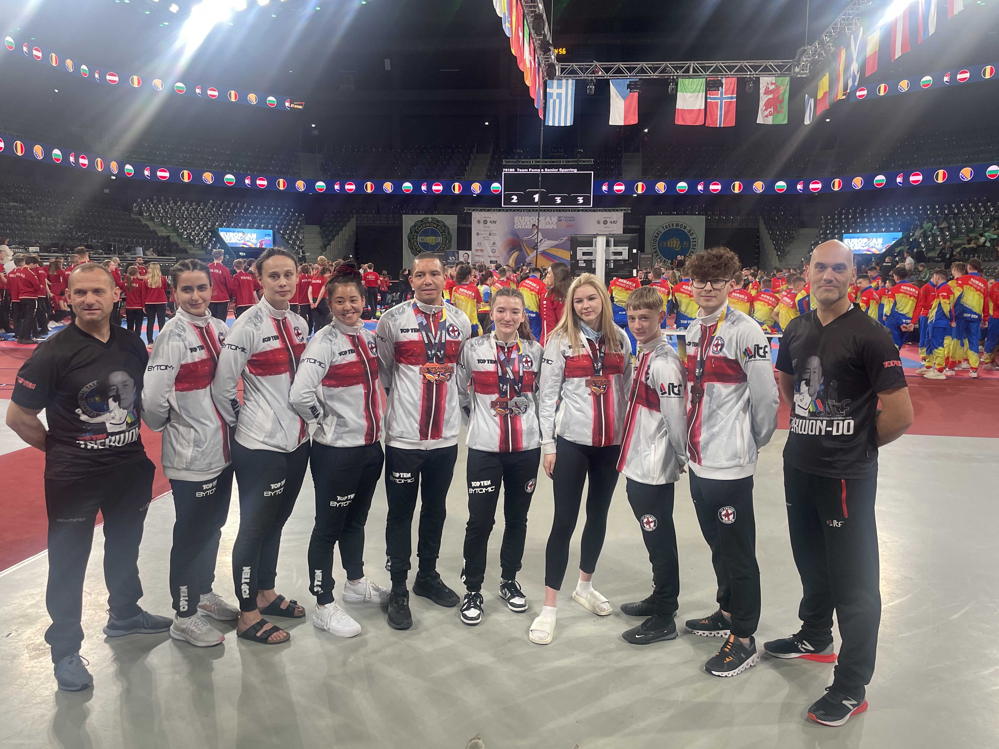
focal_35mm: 27
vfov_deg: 51.4
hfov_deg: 65.3
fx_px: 779
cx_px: 503
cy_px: 378
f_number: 1.6
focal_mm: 4.2
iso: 125
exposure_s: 1/120
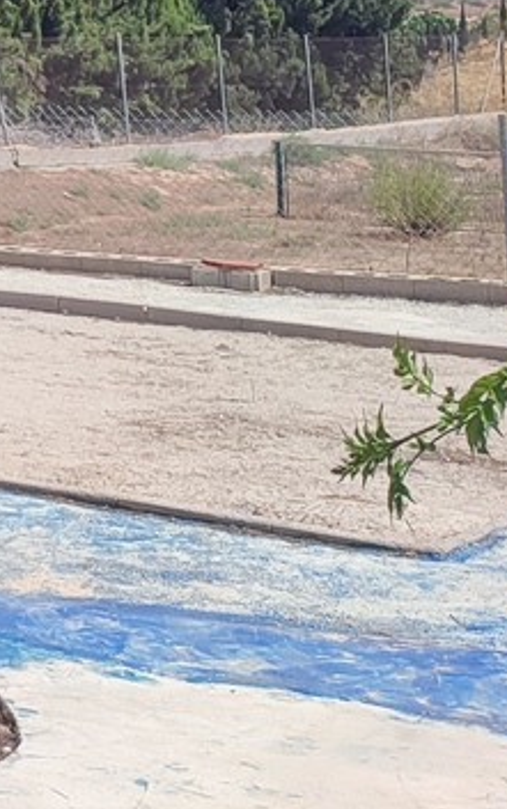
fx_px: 2120
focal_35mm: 96
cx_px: -853
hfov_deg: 10.8
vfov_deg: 20.6
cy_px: -87
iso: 50
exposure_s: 1/887
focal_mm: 6.04
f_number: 1.9
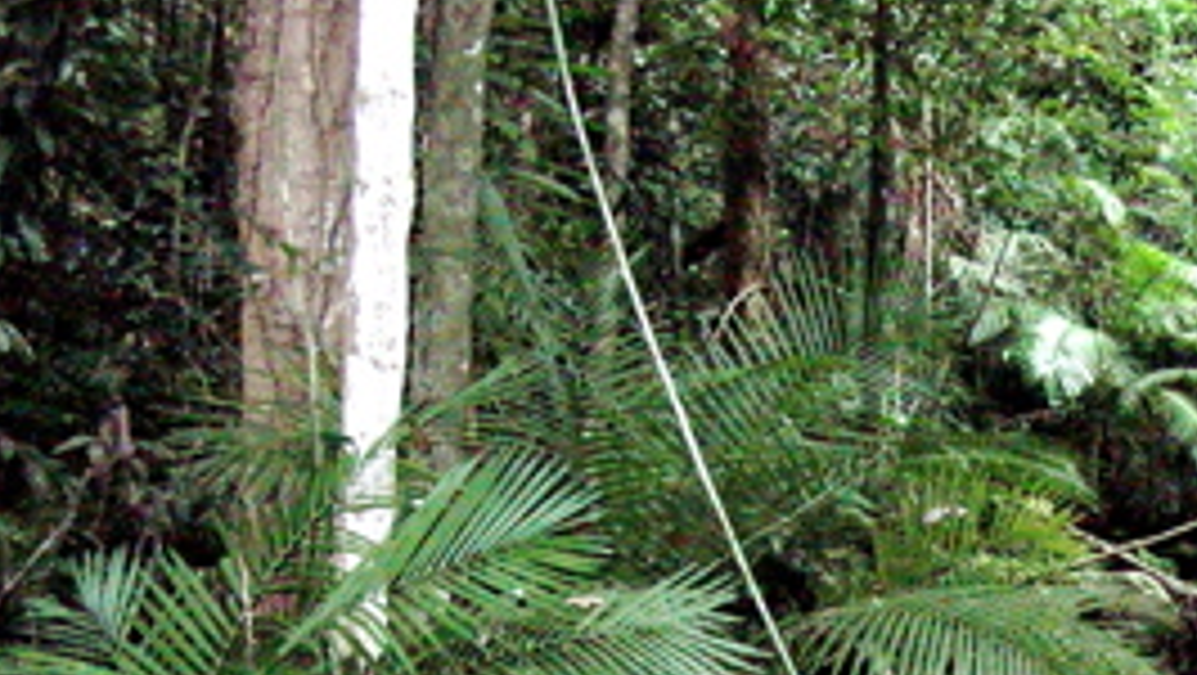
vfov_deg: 13.0
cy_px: 776
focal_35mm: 91
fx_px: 2890
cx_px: 1314
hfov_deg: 22.1
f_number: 2.7
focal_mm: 6
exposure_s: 1/60.1
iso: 300
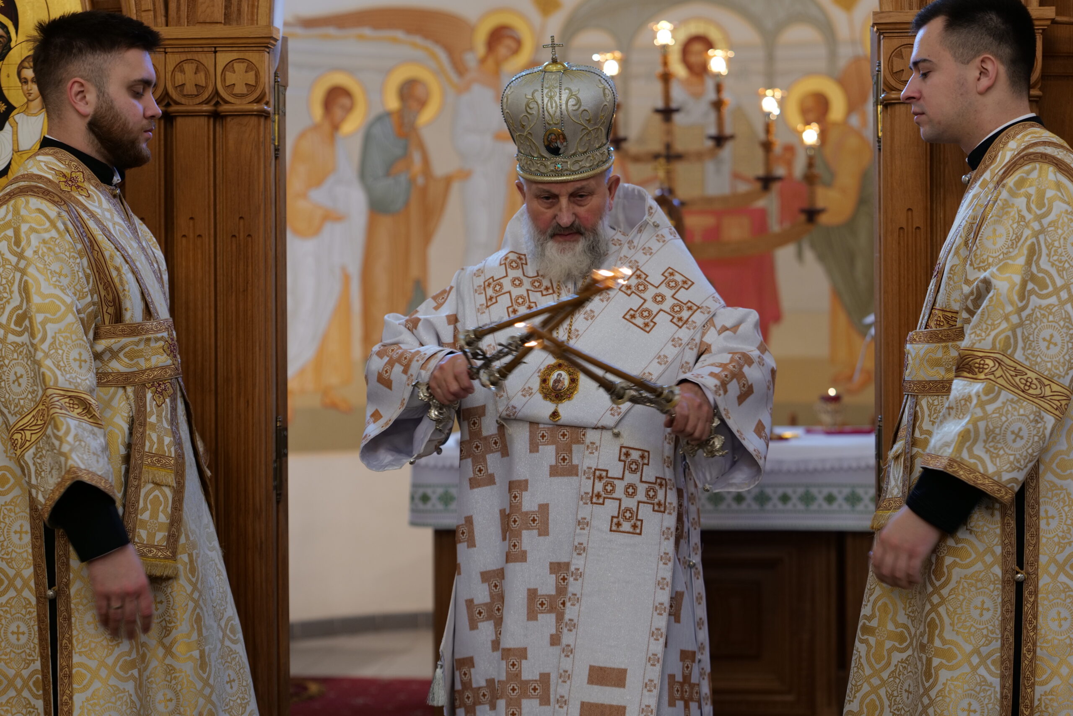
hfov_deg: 28.8
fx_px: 2086
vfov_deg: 19.5
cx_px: 536
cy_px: 358
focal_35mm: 70
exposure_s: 1/80
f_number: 2.8
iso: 800
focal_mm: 70
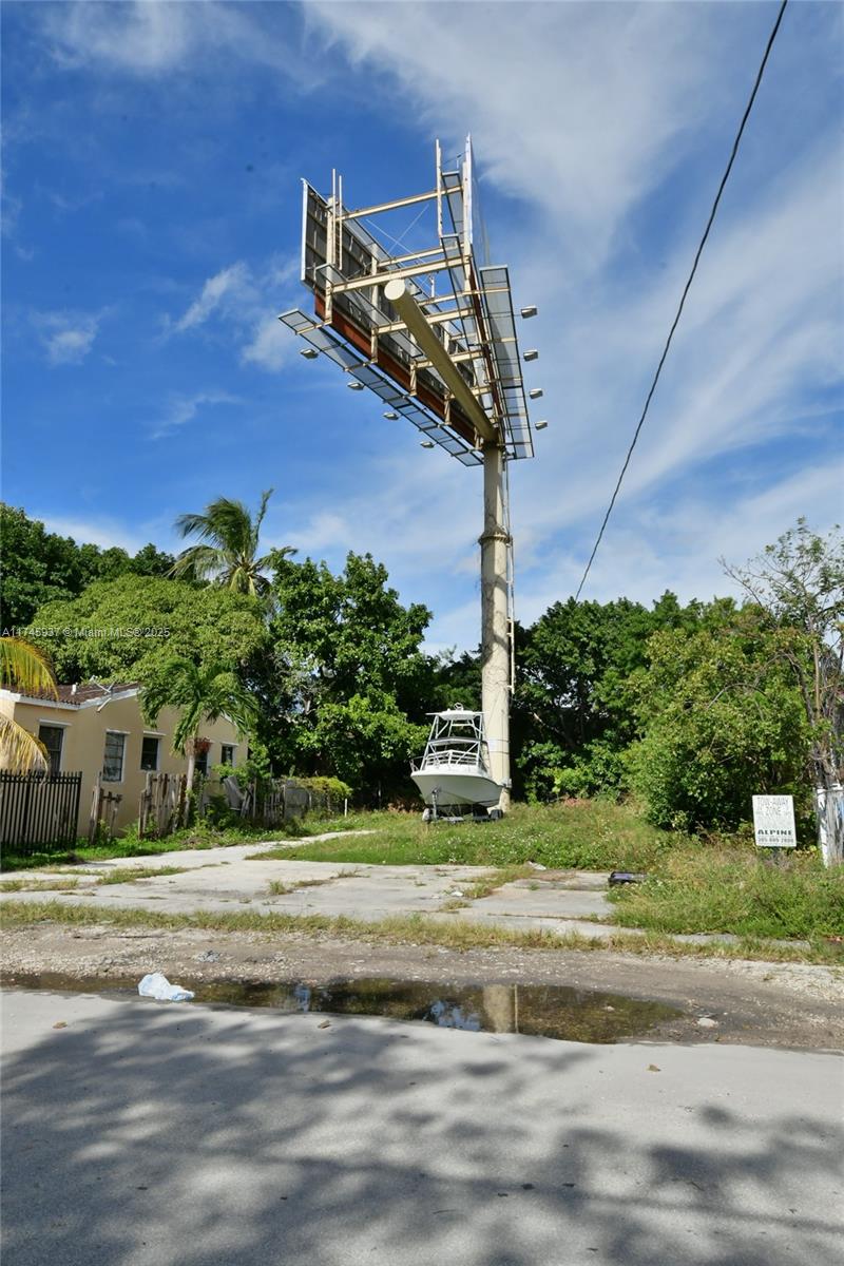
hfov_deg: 53.1
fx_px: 844
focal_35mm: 24
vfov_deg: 73.7
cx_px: 422
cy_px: 633
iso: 1600
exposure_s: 1/1250
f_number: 18
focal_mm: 16
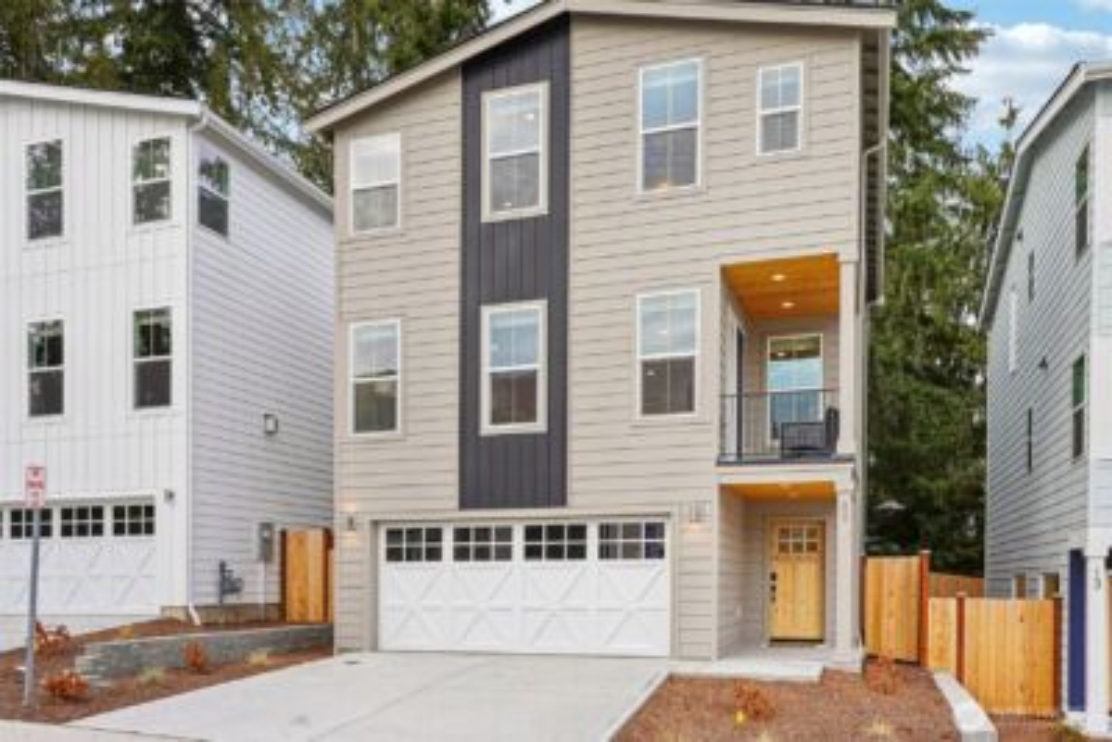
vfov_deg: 46.4
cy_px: 371
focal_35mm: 28
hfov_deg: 65.5
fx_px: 865
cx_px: 556
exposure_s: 1/125
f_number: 8
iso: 160
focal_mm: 28
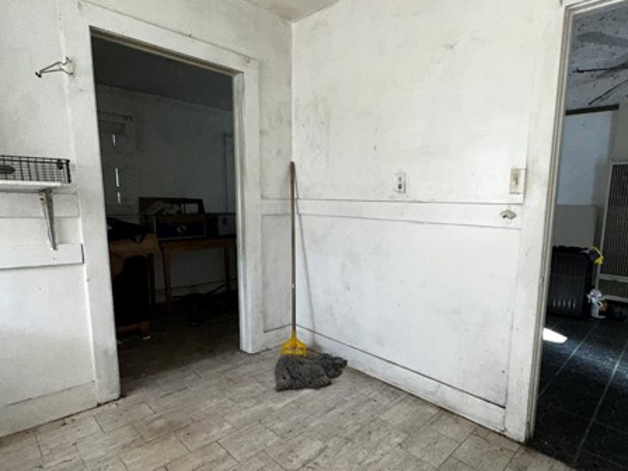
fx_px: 363
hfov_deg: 80.6
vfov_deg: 65.8
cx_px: 383
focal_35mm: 20
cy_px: 257
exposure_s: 1/109
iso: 200
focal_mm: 2.22
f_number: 2.2
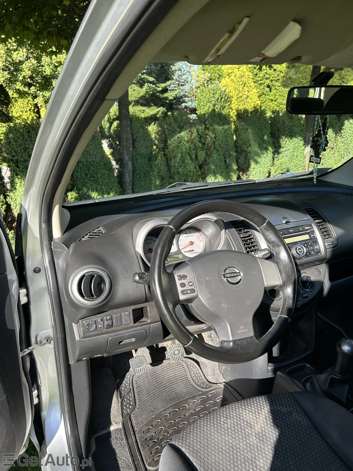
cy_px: 236
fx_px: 353
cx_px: 176
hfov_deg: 53.1
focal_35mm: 26
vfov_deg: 67.3
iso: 50
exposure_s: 1/509
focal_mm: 5.7
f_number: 1.5
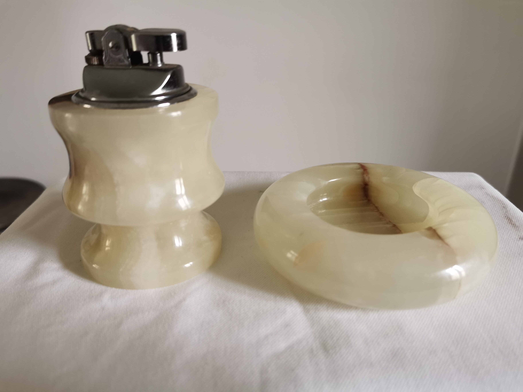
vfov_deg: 51.4
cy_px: 196
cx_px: 262
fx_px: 408
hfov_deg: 65.3
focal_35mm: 27
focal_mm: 5.56
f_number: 1.6
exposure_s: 1/33.3
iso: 250
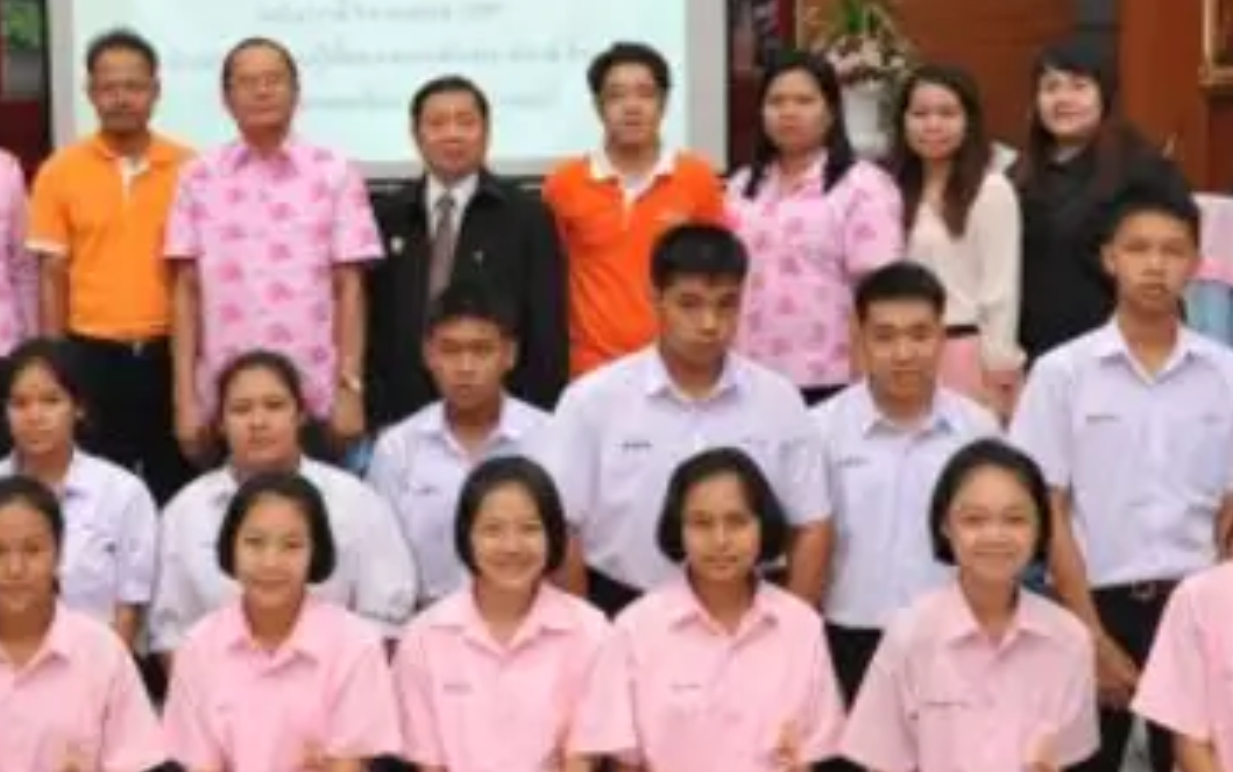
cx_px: 451
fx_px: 1815
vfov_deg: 24.0
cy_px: 355
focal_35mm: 54
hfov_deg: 37.3
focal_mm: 24
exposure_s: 1/60
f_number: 7.1
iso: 1600
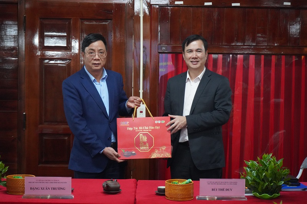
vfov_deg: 19.4
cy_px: 102
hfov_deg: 28.8
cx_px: 154
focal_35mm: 70
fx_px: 597
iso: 12800
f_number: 5.6
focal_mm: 70
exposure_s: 1/160
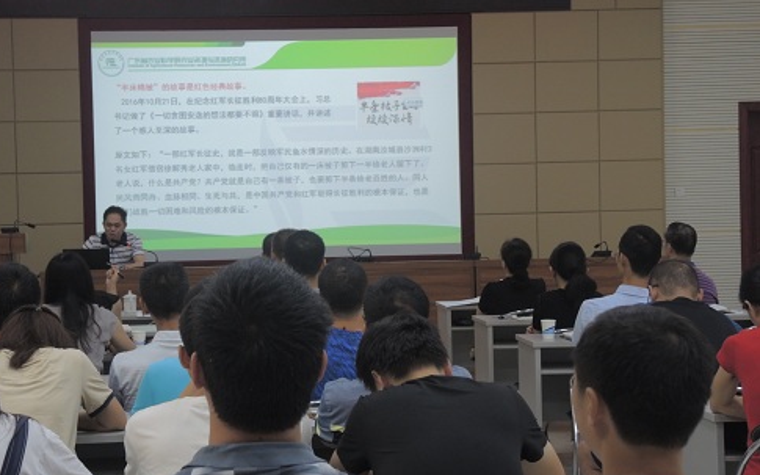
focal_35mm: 76
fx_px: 1574
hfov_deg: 27.1
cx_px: 296
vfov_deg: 17.2
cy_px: 215
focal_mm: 12.5
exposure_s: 1/50
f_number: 2.8
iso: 280
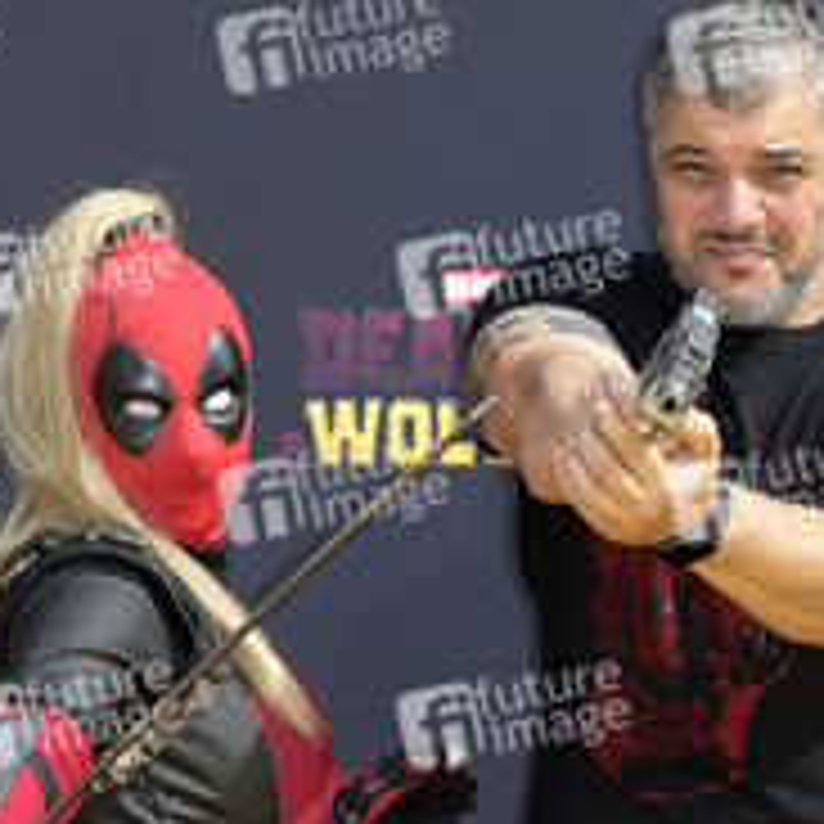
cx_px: 844
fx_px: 7622
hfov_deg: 6.2
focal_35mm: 283
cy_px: 603
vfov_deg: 6.2
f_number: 10
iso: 250
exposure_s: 1/250
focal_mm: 135
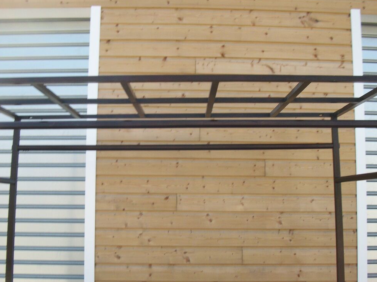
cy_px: 176
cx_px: 176
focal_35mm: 42
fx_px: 457
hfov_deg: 44.8
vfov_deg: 34.2
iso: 80
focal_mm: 5.7
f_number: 8.8
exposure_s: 1/60
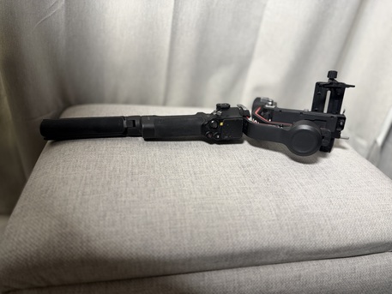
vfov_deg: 56.8
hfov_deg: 71.6
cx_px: 196
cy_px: 147
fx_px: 272
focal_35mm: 24
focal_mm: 6.76
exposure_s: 1/60
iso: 320
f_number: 1.78
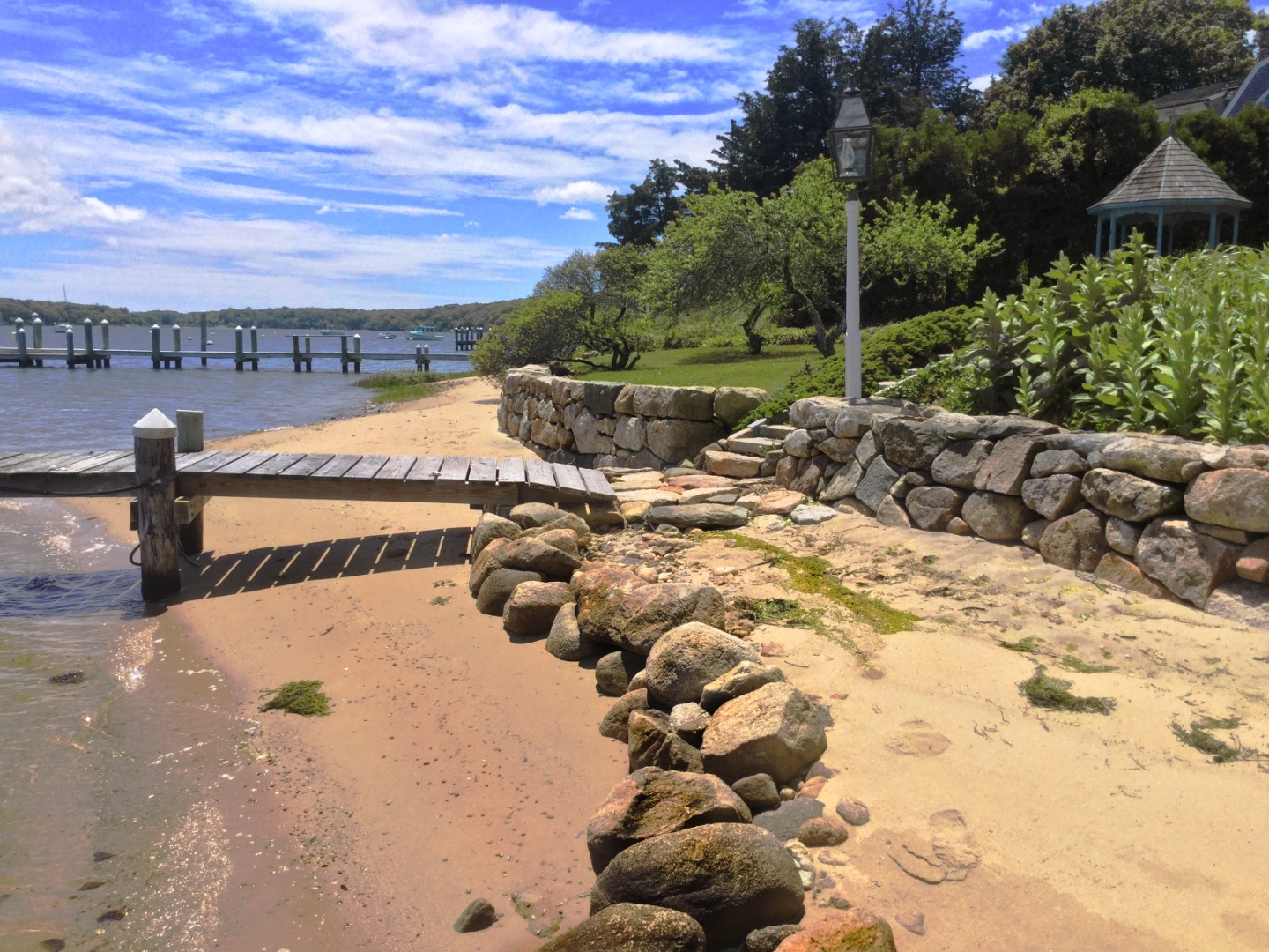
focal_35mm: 31
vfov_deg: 45.4
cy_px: 476
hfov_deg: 58.4
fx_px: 1136
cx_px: 634
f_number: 2.4
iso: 25
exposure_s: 1/1698
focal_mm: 3.3
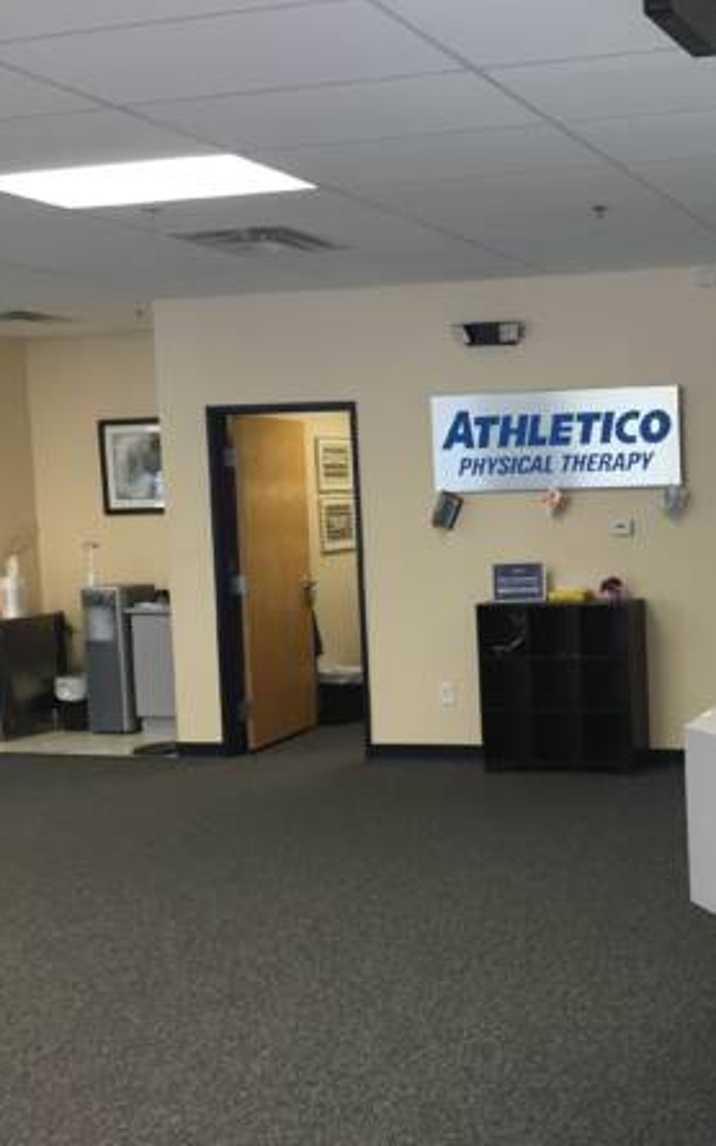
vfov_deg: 47.2
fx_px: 1312
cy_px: 579
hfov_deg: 28.0
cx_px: 773
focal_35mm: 42
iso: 40
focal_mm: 4.15
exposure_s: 1/30
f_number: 2.2
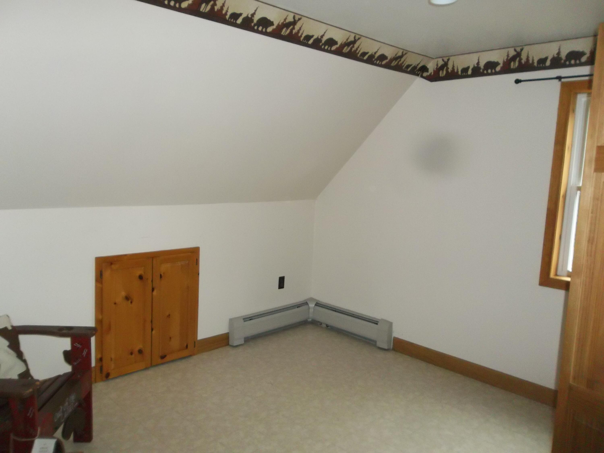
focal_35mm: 27
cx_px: 302
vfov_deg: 51.4
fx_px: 471
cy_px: 226
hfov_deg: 65.3
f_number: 3.5
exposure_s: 1/30
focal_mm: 4.9
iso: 320
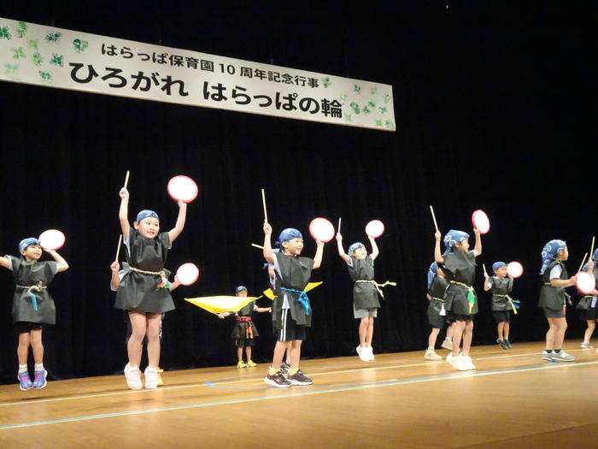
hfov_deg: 51.4
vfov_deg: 39.7
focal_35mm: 36
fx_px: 622
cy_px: 224
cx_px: 299
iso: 3200
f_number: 4
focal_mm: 6.2
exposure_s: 1/200
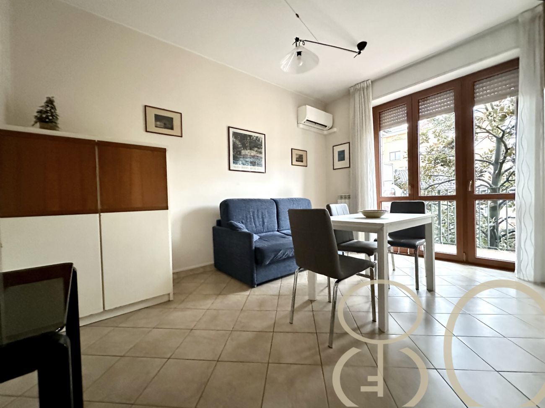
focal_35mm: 14
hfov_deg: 102.1
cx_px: 272
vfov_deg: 85.7
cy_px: 204
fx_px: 220
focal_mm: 2.22
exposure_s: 1/50
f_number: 2.2
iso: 1250
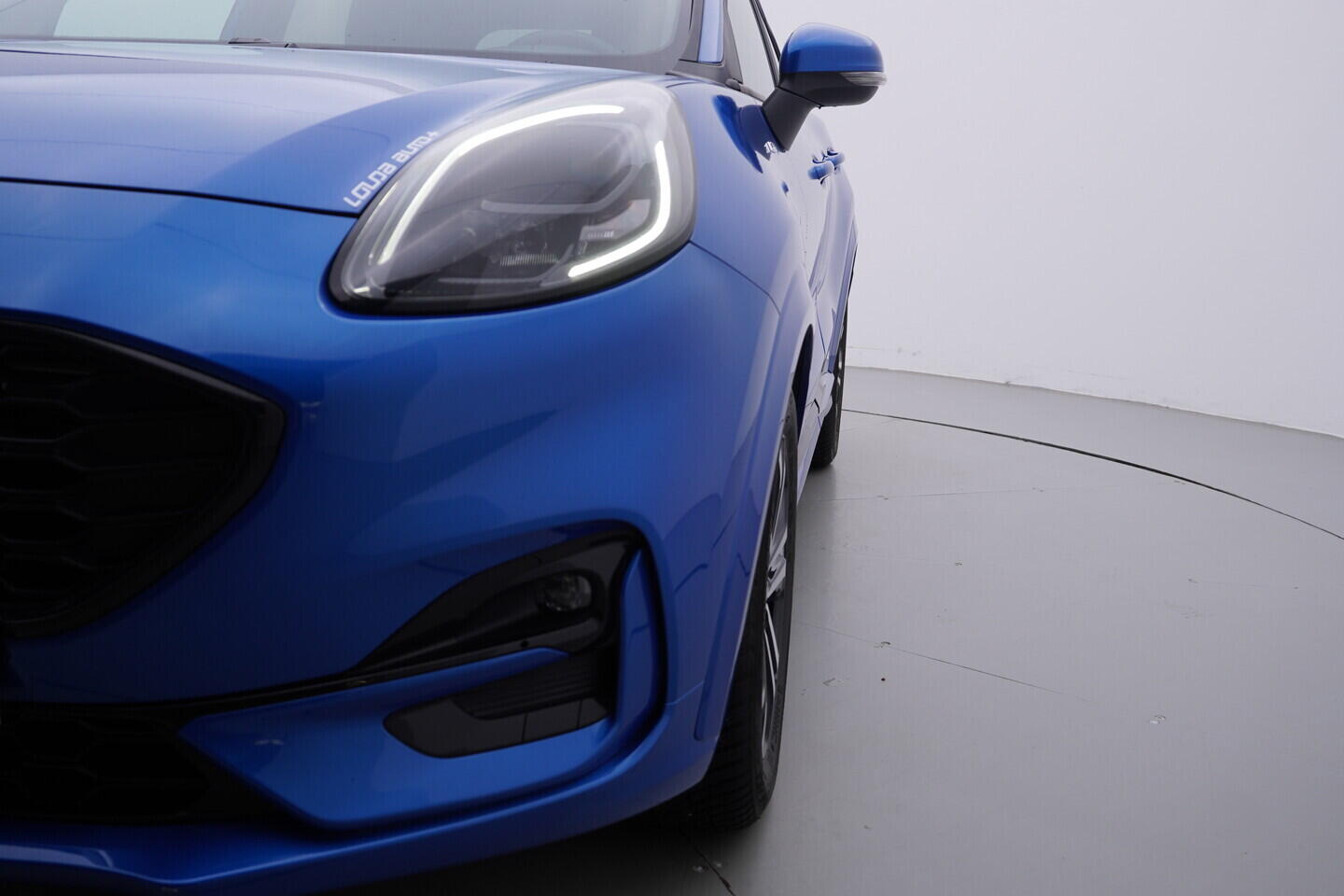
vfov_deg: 36.9
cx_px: 672
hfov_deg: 53.1
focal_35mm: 36
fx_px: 1344
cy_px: 448
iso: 125
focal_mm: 24
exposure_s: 1/80
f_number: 4.5
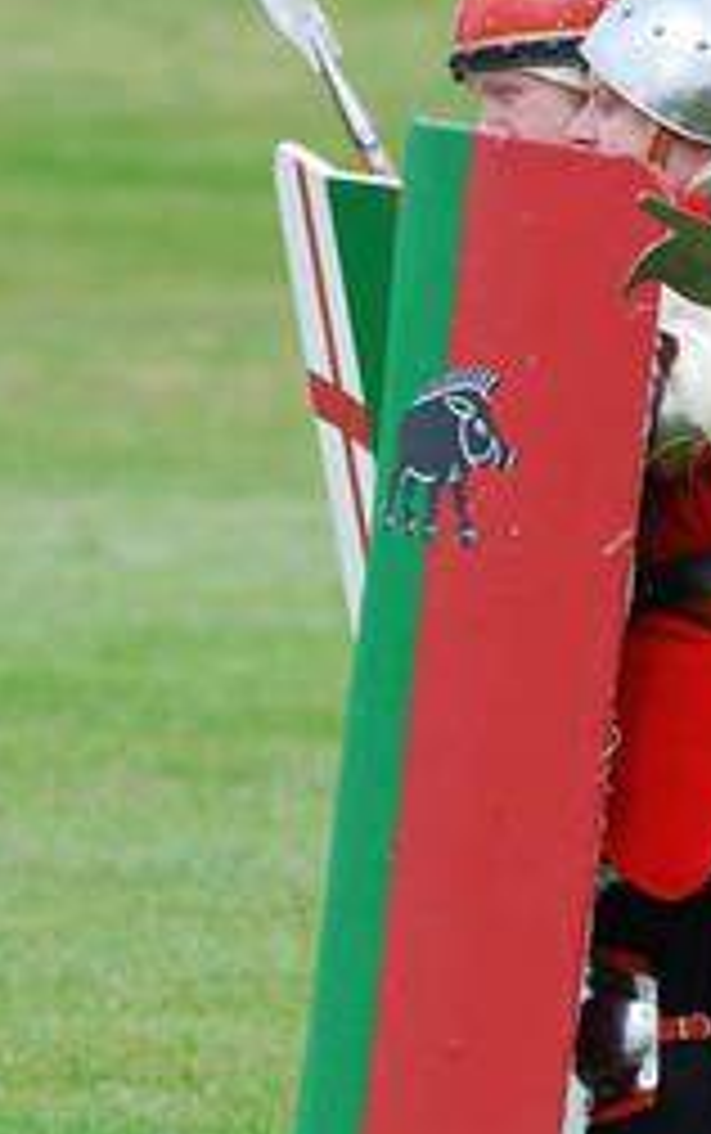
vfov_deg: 1.6
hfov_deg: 1.0
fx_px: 39408
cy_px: 544
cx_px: 621
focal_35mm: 1274
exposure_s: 1/500
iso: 220
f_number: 5.3
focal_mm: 300
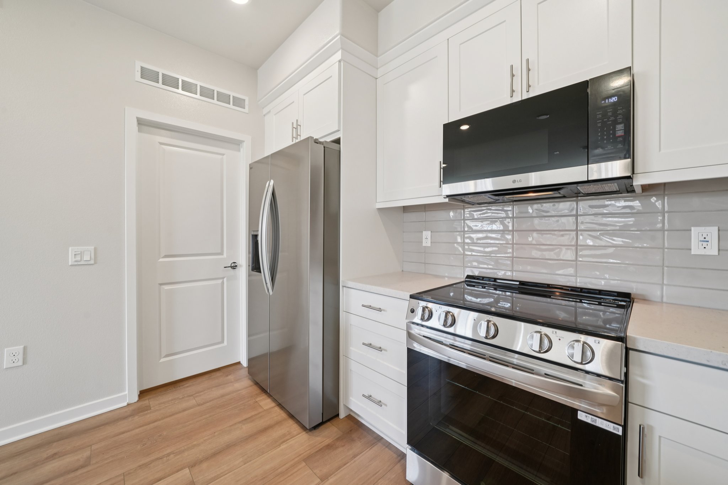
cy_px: 242
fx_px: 263
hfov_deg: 108.3
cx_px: 364
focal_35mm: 13
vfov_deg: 85.4
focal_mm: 13
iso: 400
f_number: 8
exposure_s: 1/15
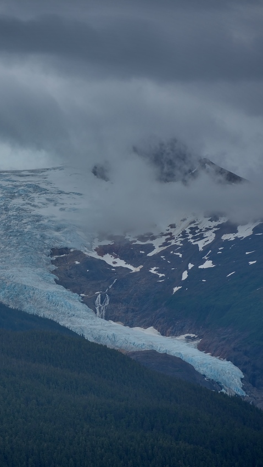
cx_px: 44
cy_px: 234
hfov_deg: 6.2
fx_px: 2441
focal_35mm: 197
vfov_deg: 10.9
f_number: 10
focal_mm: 125
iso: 100
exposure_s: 1/400
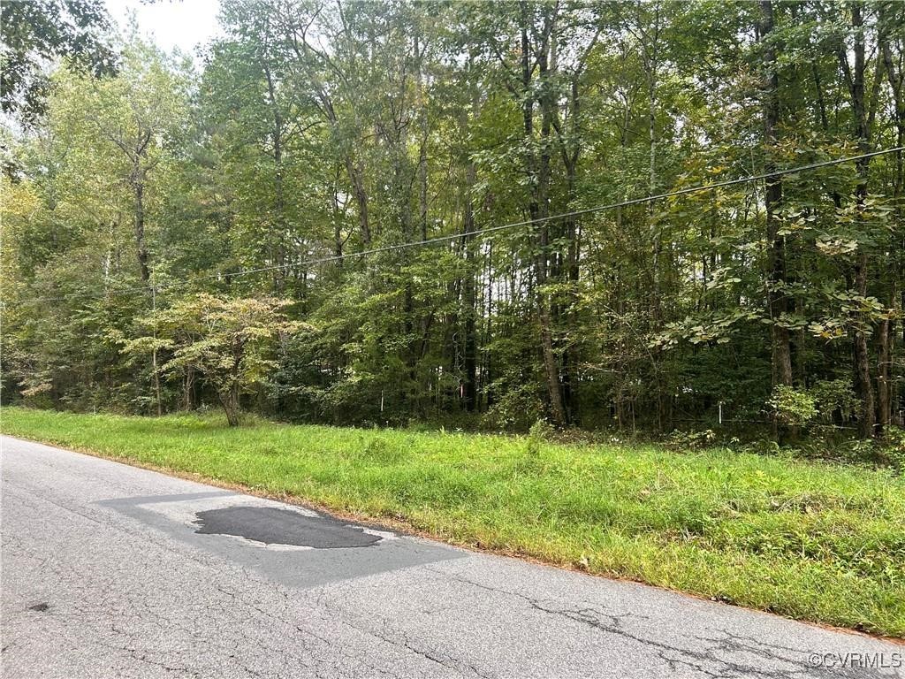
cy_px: 340
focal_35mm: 26
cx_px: 452
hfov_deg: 67.3
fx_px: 680
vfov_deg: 53.1
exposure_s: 1/121
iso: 40
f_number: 1.5
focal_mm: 5.7
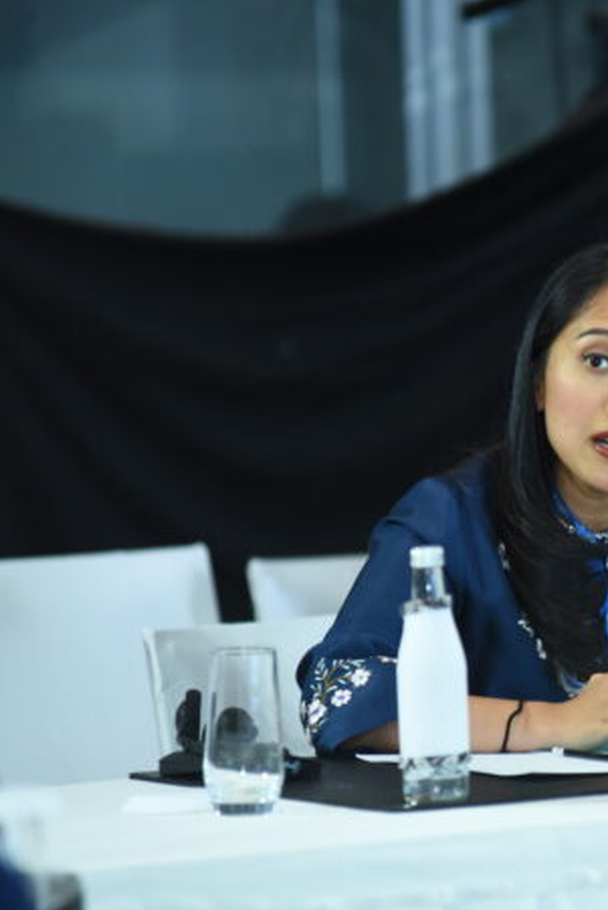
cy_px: 456
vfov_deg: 6.8
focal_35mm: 302
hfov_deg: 4.5
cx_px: 621
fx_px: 7644
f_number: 3.2
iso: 2500
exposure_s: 1/200
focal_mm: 200
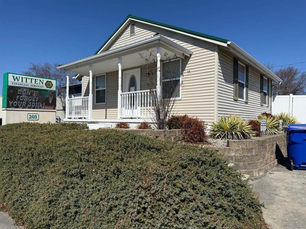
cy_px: 114
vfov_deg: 56.8
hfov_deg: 71.6
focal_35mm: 24
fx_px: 212
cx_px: 153
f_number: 1.78
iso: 80
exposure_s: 1/7353
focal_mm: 6.76
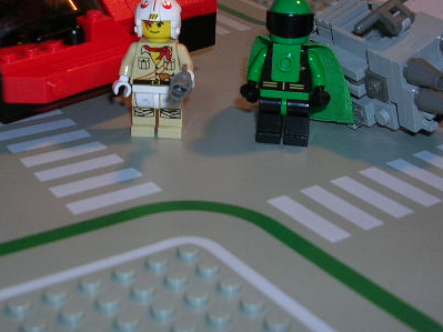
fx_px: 780
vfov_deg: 23.7
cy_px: 72
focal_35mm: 61
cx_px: 193
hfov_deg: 31.7
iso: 50
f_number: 2.8
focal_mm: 5.8
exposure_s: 1/60.1
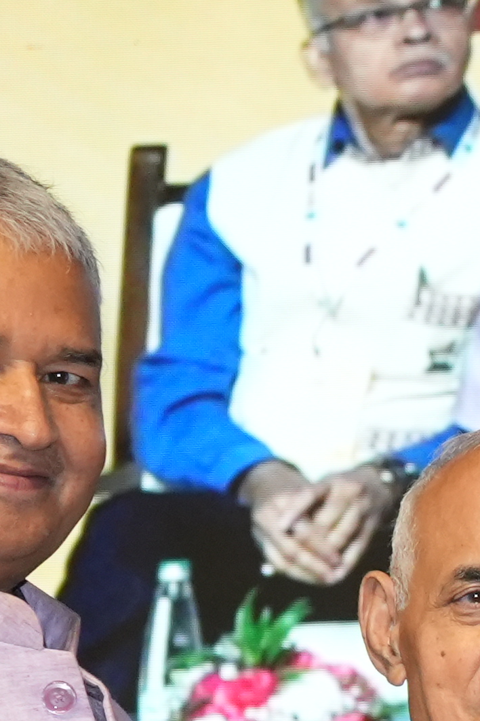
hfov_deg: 4.4
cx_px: 1567
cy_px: 991
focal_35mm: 297
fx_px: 5940
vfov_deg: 6.9
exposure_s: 1/125
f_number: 4.5
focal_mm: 45
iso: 2000
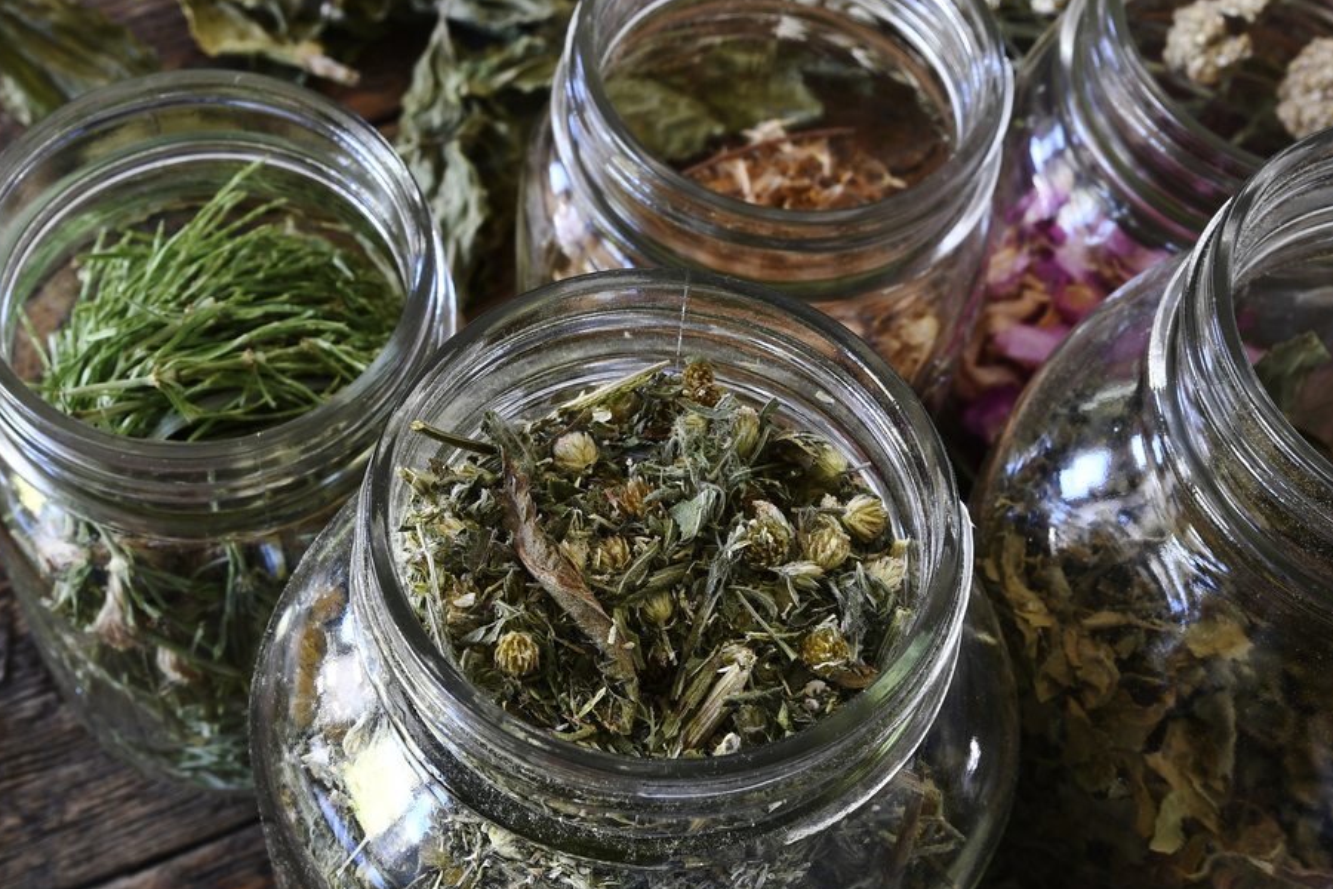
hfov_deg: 35.6
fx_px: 2073
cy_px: 458
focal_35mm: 56
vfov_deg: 24.2
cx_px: 656
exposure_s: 2.5
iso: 200
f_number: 16
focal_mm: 28
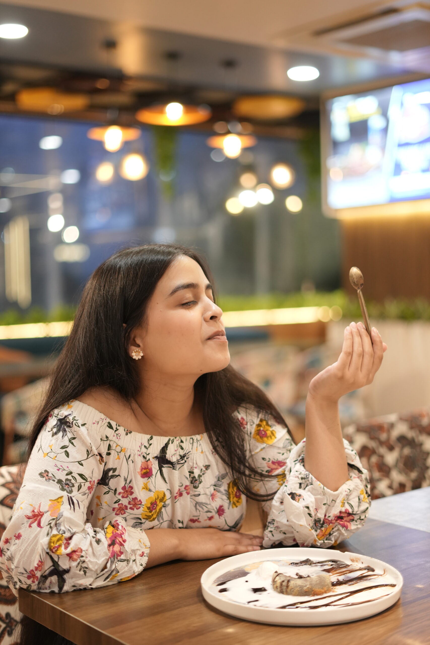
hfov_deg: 27.0
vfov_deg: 39.6
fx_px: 896
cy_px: 322
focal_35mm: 50
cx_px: 215
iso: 1250
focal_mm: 50
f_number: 1.8
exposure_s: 1/160
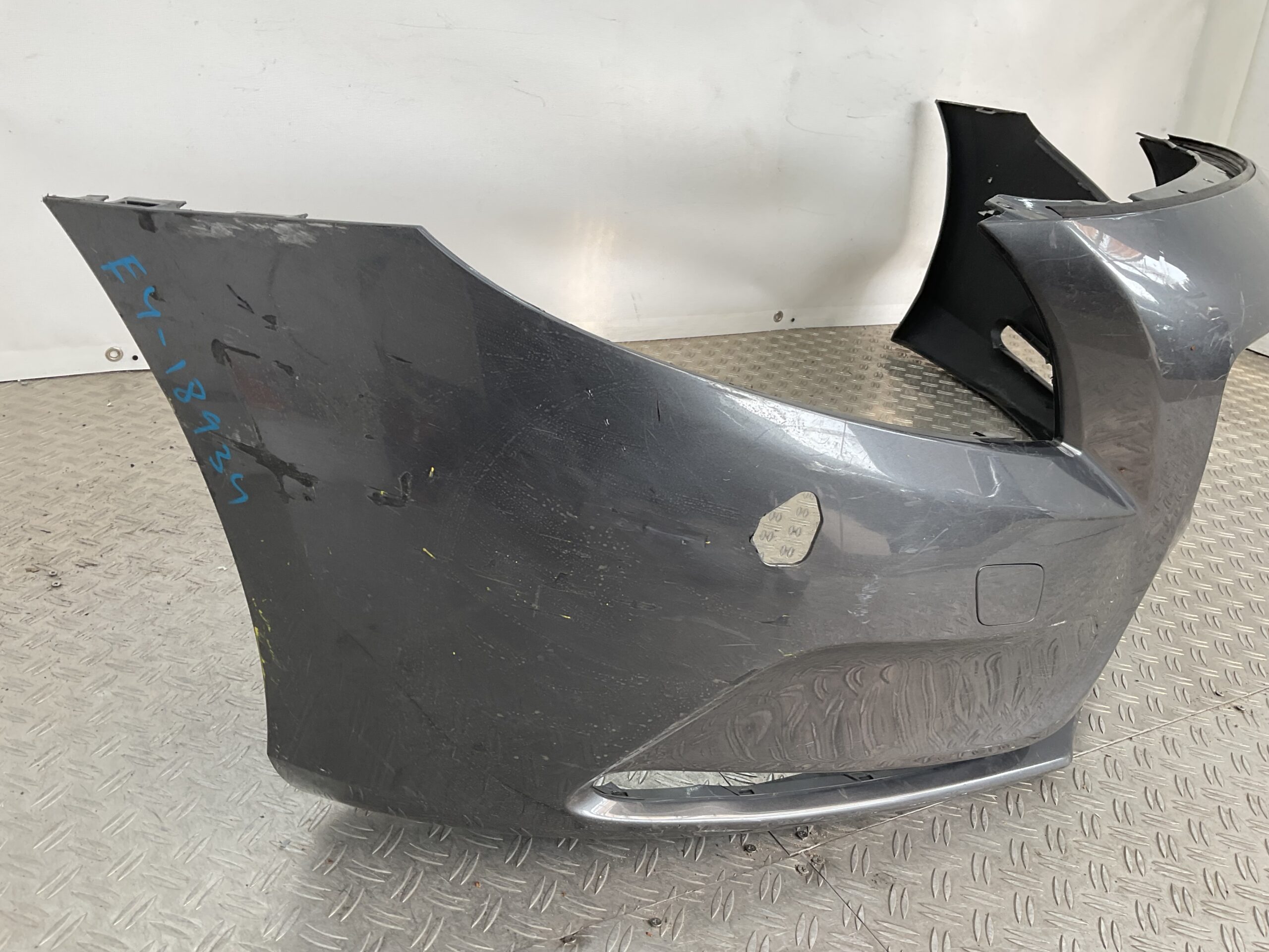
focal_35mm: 29
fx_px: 1063
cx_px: 634
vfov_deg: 48.2
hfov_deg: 61.7
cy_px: 476
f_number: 1.8
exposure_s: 1/144
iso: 16
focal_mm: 3
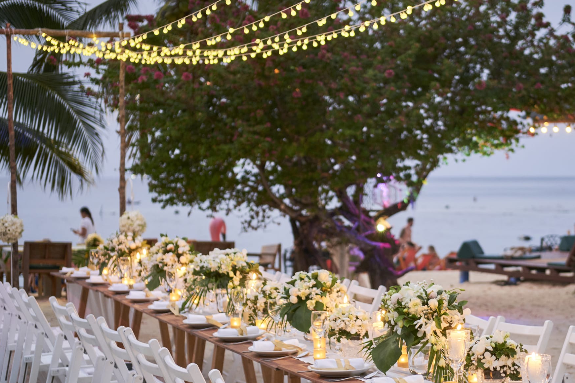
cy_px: 236
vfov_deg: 17.5
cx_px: 375
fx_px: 1246
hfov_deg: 25.9
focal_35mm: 78
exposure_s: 1/30
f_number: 2.2
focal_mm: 35
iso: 320
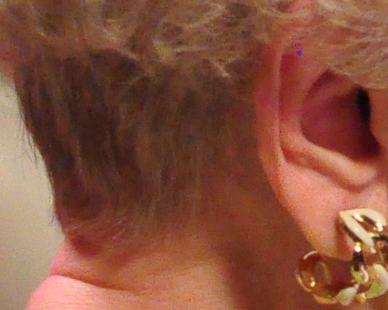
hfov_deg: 1.6
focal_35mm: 1172
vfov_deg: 1.3
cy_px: -40
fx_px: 13461
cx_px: 781
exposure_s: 1/400
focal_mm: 112
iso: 3200
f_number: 5
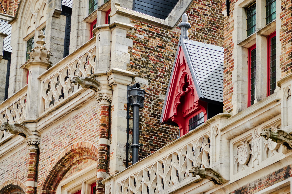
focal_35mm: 169
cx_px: 146
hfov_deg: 12.2
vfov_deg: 8.1
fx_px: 1371
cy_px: 97
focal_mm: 61.19
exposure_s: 1/400
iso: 100
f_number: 4.5
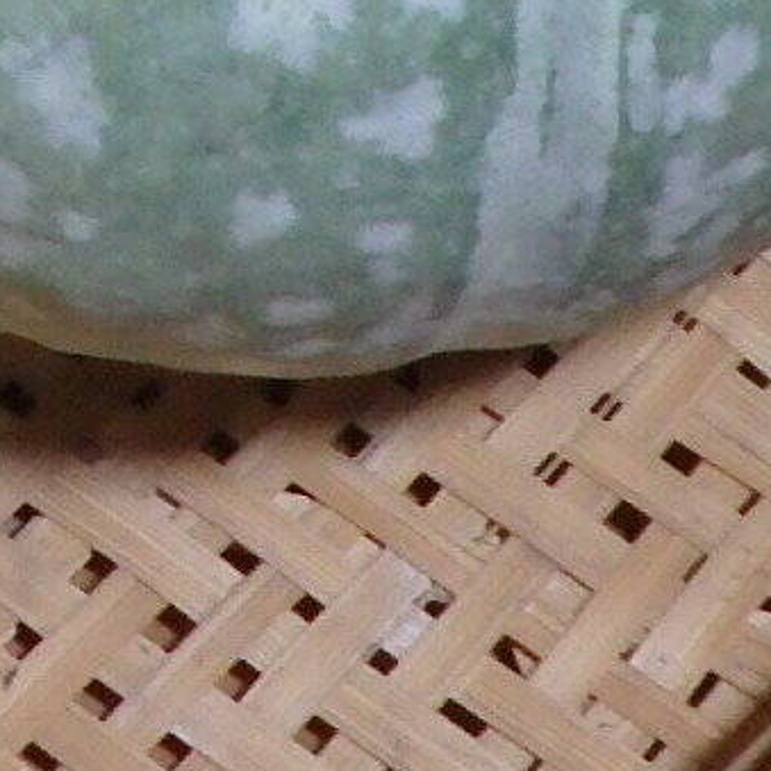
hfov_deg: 7.5
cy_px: -532
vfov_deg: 7.6
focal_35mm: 225
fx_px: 5670
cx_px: -771
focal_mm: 8
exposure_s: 1/25
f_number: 3.8
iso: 1000
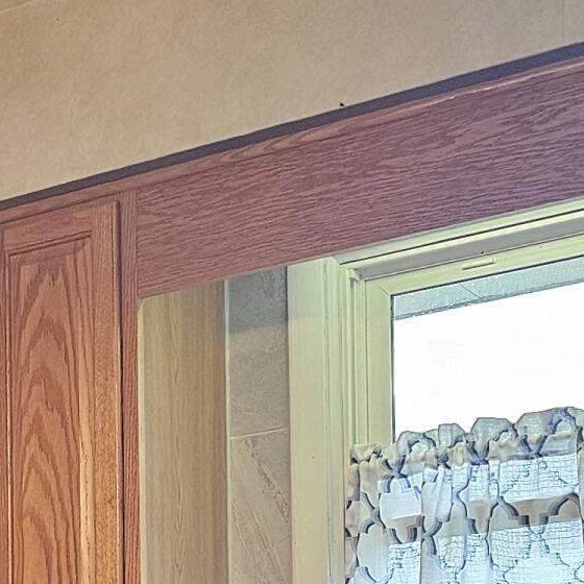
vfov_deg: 15.0
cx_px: -99
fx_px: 2080
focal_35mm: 109
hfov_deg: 15.4
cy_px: 822
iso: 250
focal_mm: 6.3
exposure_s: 1/120
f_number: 1.7
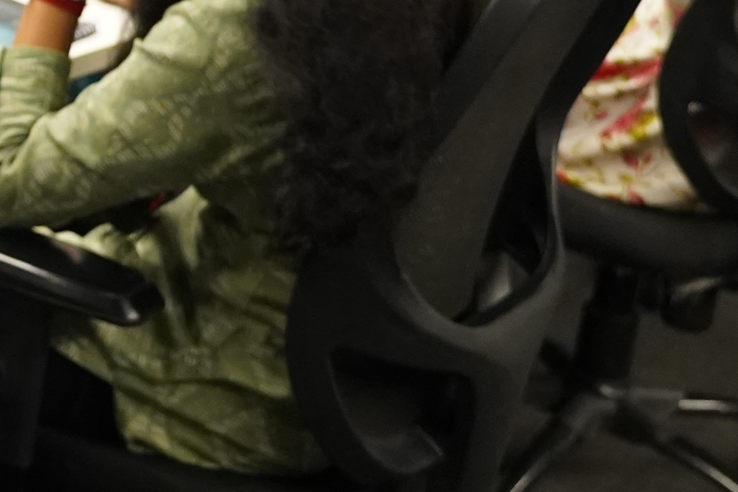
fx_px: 2644
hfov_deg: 14.8
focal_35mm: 129
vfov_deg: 10.5
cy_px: -67
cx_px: -354
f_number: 4
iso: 4000
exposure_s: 1/160
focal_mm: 31
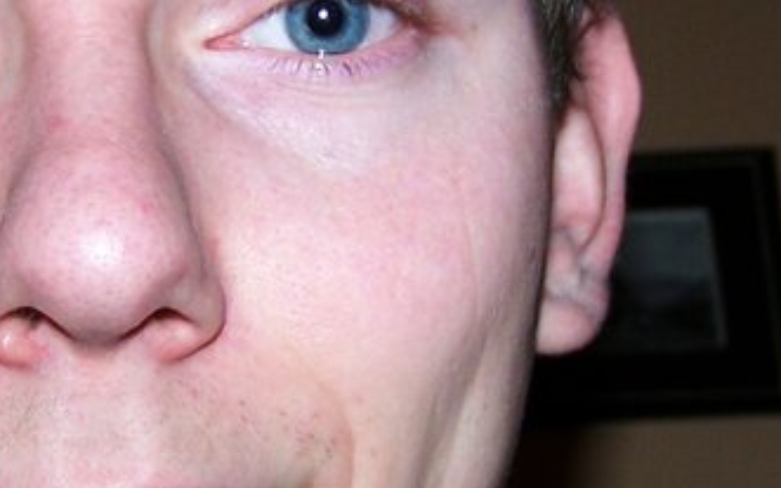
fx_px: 3108
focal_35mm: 146
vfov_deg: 9.0
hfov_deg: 14.3
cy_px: 271
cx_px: 219
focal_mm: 6.3
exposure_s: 1/60
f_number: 2.8
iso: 80
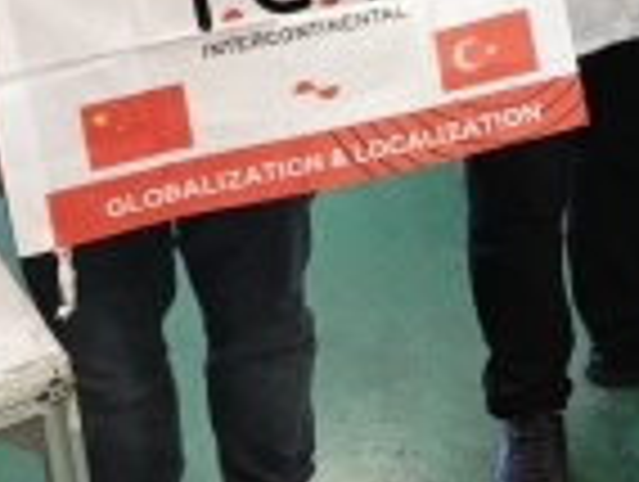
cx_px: 963
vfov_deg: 14.3
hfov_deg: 18.0
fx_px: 1794
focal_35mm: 97
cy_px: -230
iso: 400
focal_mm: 6.06
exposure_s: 1/100
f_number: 1.6
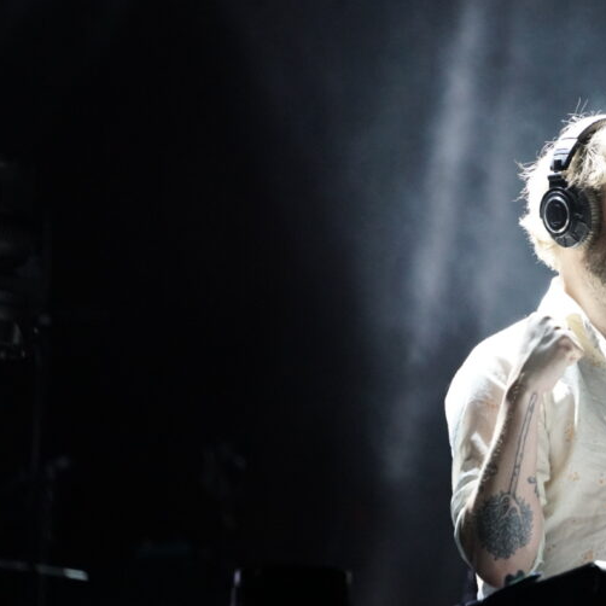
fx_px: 6873
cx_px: 573
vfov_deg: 5.0
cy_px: 267
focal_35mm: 347
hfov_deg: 5.0
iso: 6400
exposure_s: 1/200
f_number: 2.8
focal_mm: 200
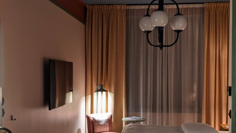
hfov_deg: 39.8
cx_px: 126
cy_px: 83
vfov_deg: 23.0
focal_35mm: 52
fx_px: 325
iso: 187
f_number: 1.8
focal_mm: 4.44
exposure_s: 1/25
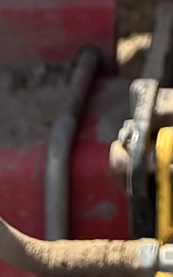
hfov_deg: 4.6
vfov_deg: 6.6
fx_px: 2021
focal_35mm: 268
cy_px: -732
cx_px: 610
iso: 50
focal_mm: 5.96
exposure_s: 1/1058
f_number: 1.6
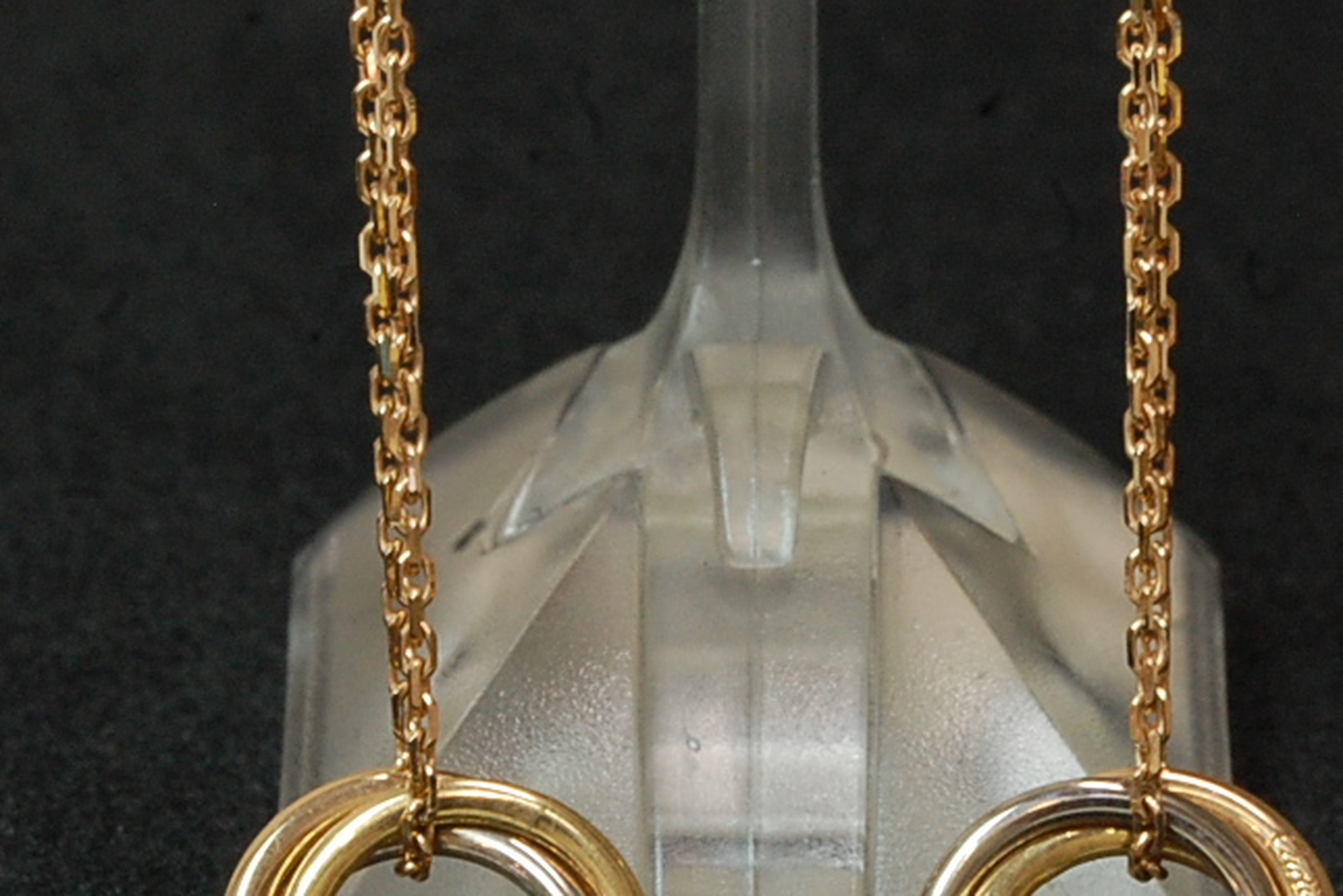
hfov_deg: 6.6
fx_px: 11716
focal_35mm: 314
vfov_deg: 4.4
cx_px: 744
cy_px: 316
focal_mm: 90
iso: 800
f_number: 22
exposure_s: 1/8
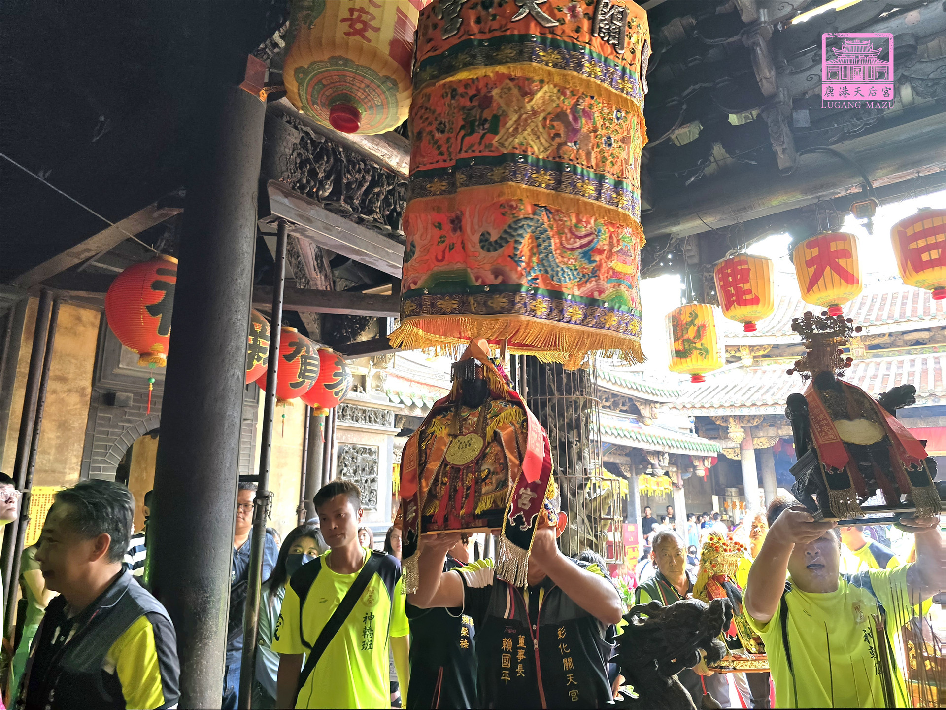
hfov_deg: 73.9
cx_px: 473
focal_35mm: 23
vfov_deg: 58.9
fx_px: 629
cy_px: 355
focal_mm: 6.3
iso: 160
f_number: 1.7
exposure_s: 1/120
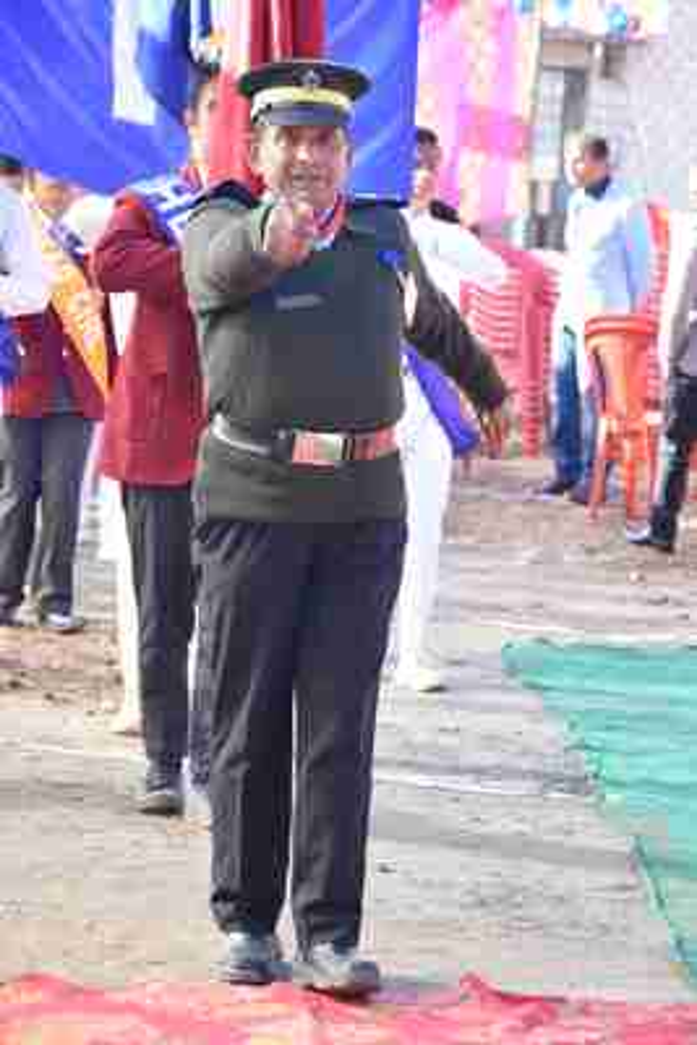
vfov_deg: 14.4
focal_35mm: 142
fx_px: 4135
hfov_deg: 9.6
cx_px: 348
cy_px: 522
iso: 400
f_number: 5.6
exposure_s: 1/125
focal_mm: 95
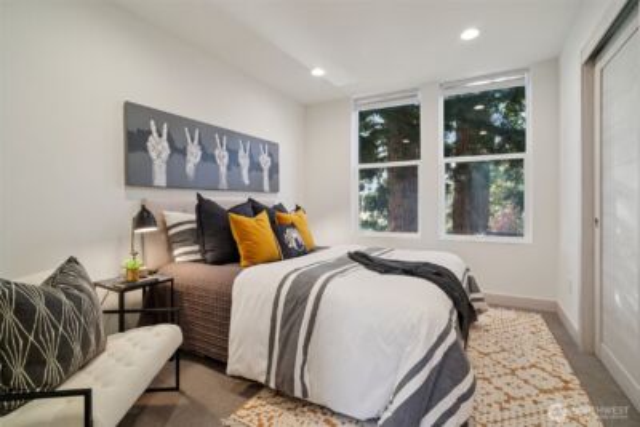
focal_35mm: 16
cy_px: 214
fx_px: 285
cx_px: 320
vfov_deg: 73.8
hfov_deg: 96.7
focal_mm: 16
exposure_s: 1/30
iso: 1600
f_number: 8
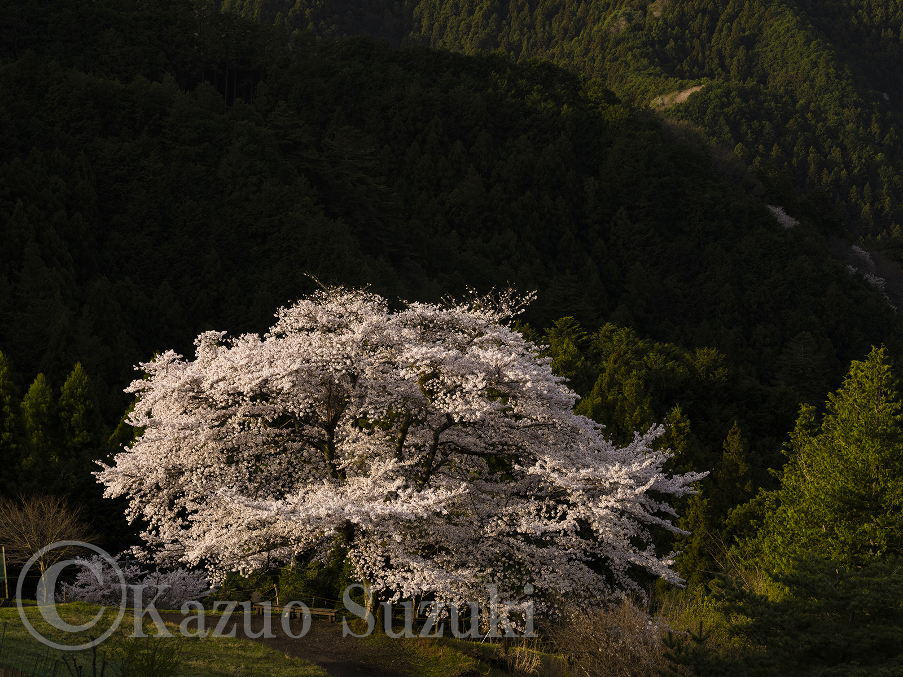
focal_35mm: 119
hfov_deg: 16.6
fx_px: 3104
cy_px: 338
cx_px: 452
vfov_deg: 12.5
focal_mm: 150.5
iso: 1000
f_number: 20
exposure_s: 1/50
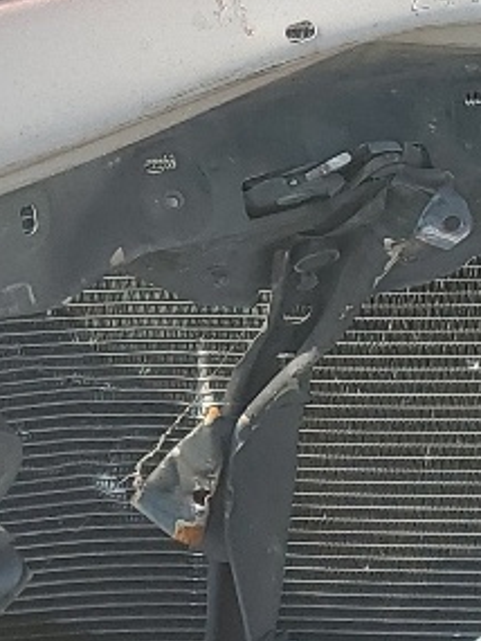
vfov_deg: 13.3
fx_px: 2703
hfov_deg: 10.2
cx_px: 283
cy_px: -22
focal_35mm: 146
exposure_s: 1/1000
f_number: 1.5
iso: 50
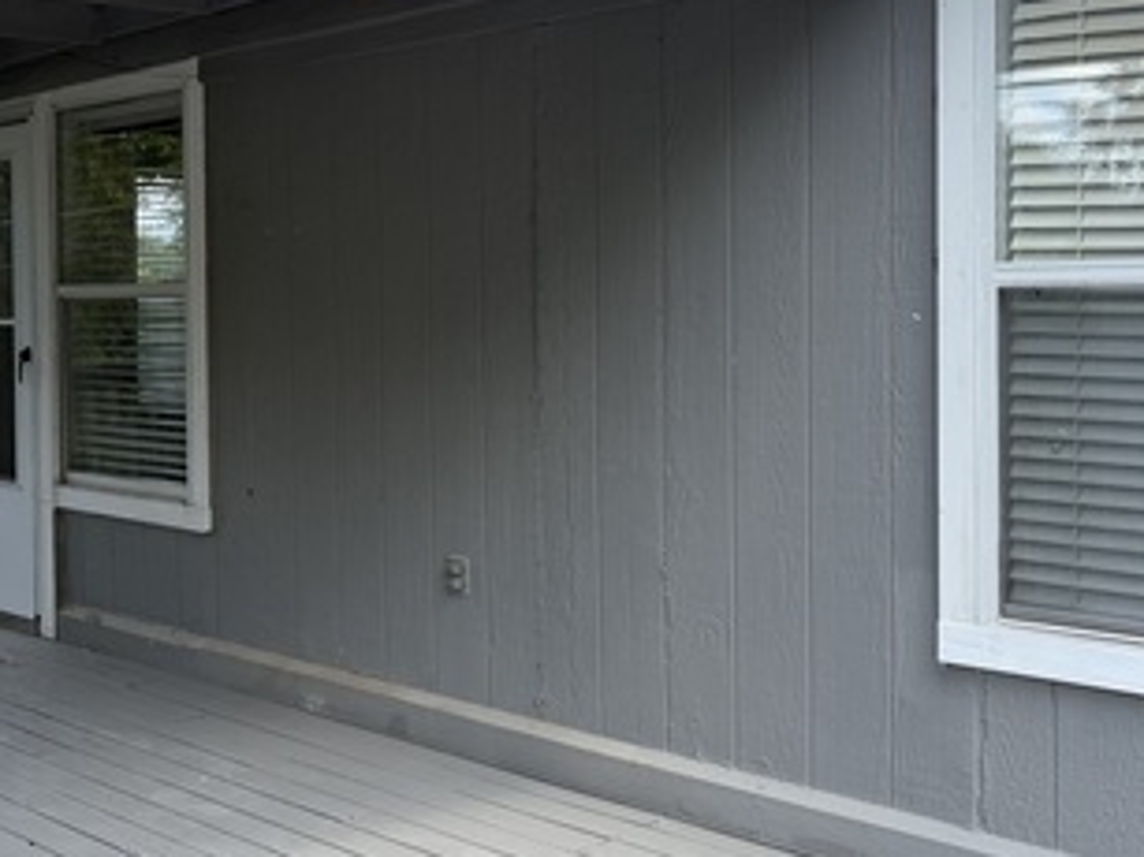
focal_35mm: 50
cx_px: 116
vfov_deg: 29.0
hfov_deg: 35.9
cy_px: 365
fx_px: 1652
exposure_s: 1/1493
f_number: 1.78
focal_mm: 6.76
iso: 100
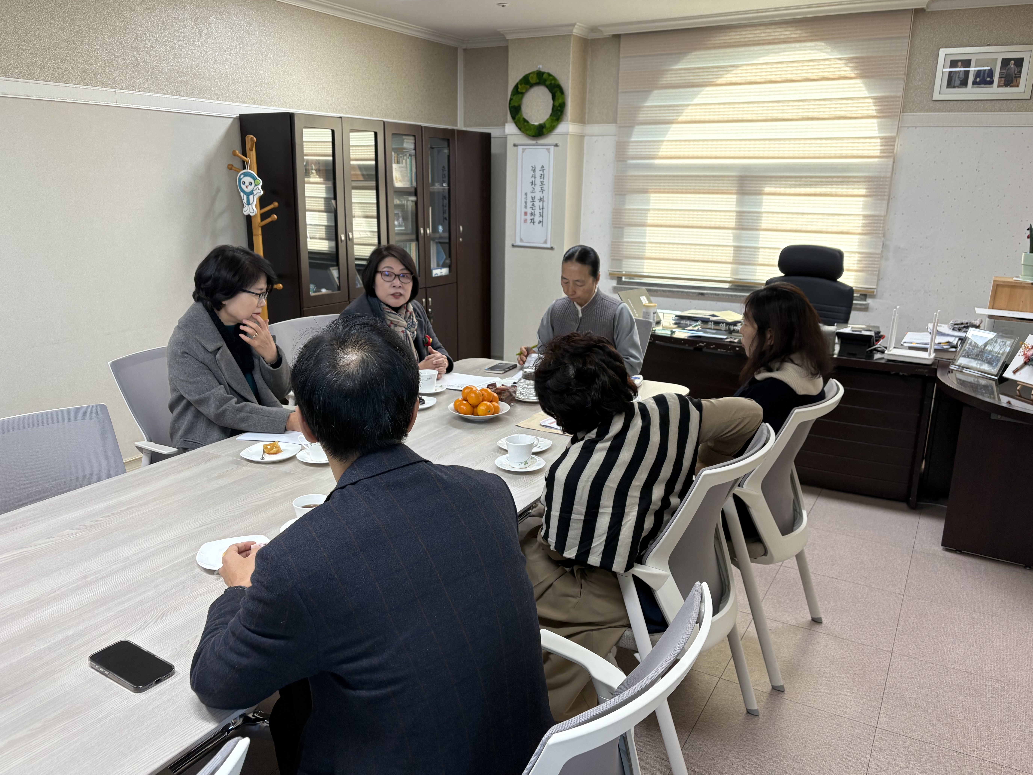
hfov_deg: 65.3
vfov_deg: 51.4
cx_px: 506
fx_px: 806
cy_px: 379
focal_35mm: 27
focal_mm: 5.96
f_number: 1.6
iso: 125
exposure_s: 1/120
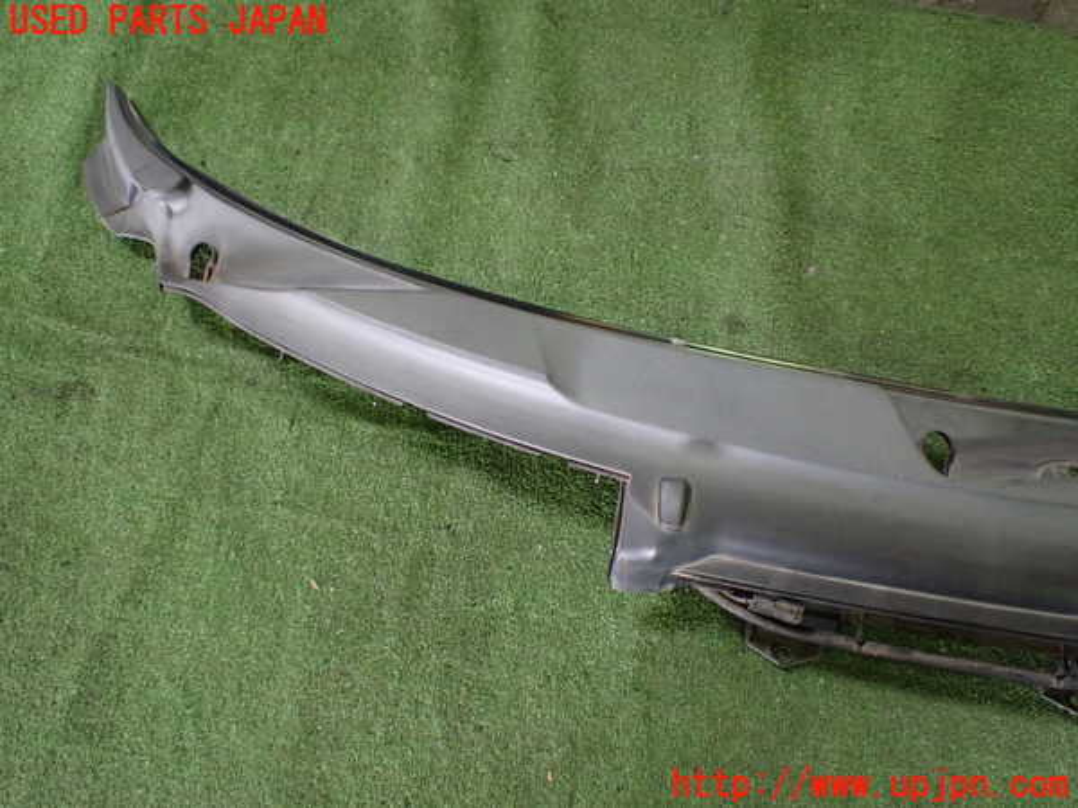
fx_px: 934
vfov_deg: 46.8
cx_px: 539
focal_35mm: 30
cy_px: 404
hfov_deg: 60.0
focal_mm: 5.4
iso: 800
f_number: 2.3
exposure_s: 1/100
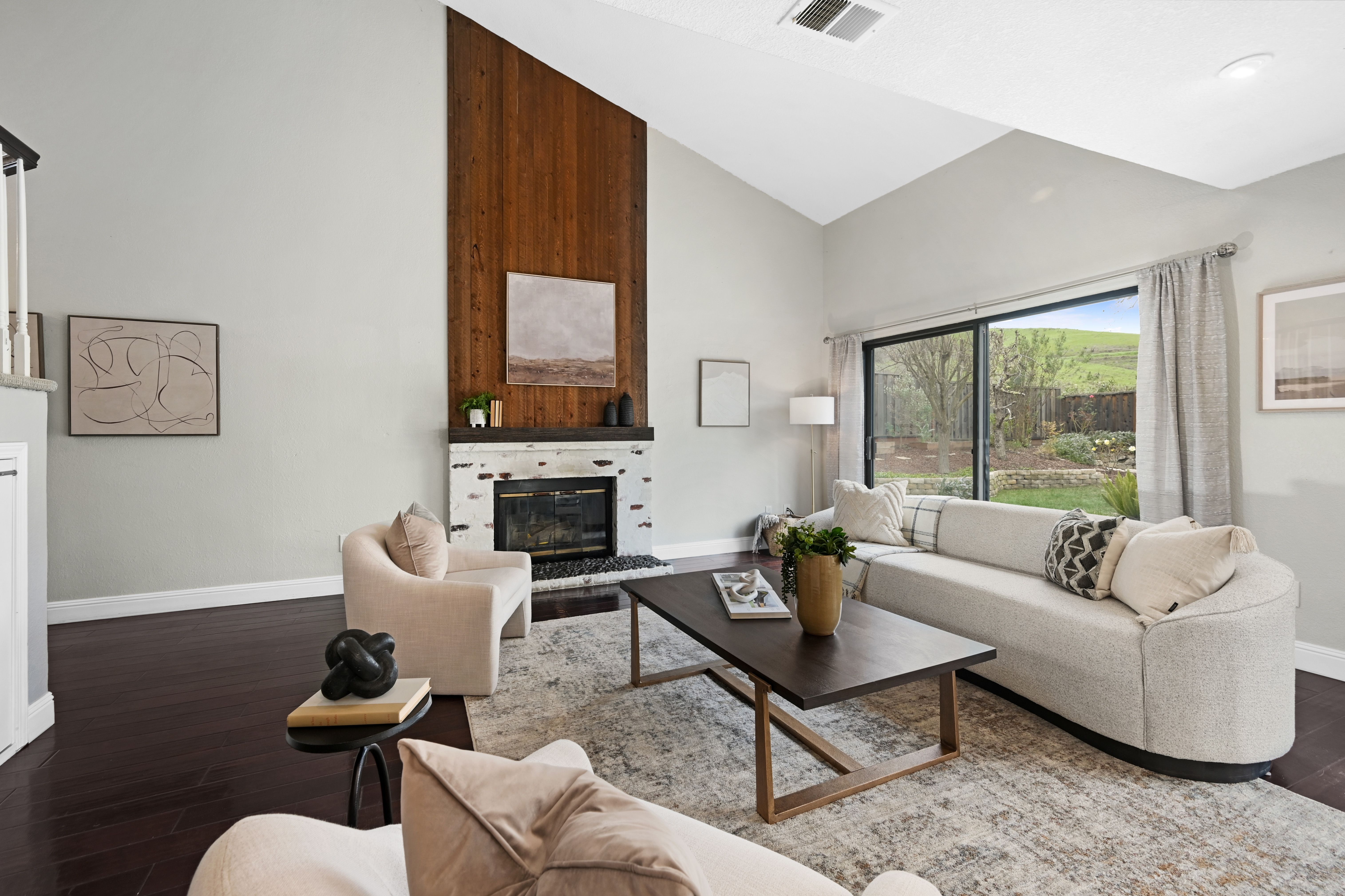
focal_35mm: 14
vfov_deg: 81.2
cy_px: 448
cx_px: 672
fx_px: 523
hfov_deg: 104.3
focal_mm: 14
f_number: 8
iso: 320
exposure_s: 1/5
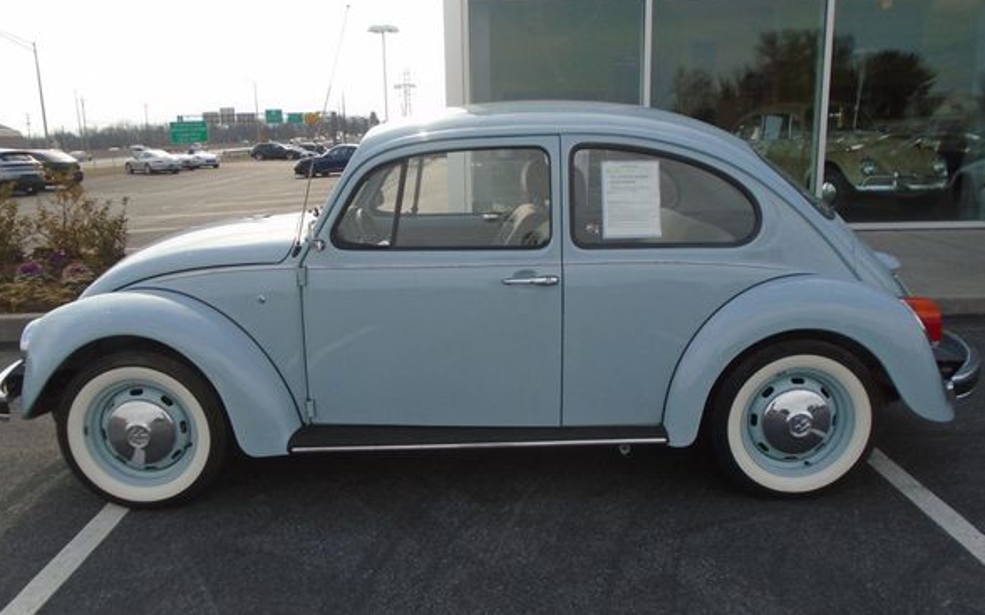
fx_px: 805
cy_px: 313
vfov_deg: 41.8
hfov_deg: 62.9
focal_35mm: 30
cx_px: 474
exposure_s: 1/1000
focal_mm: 4.6
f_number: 3.2
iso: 100
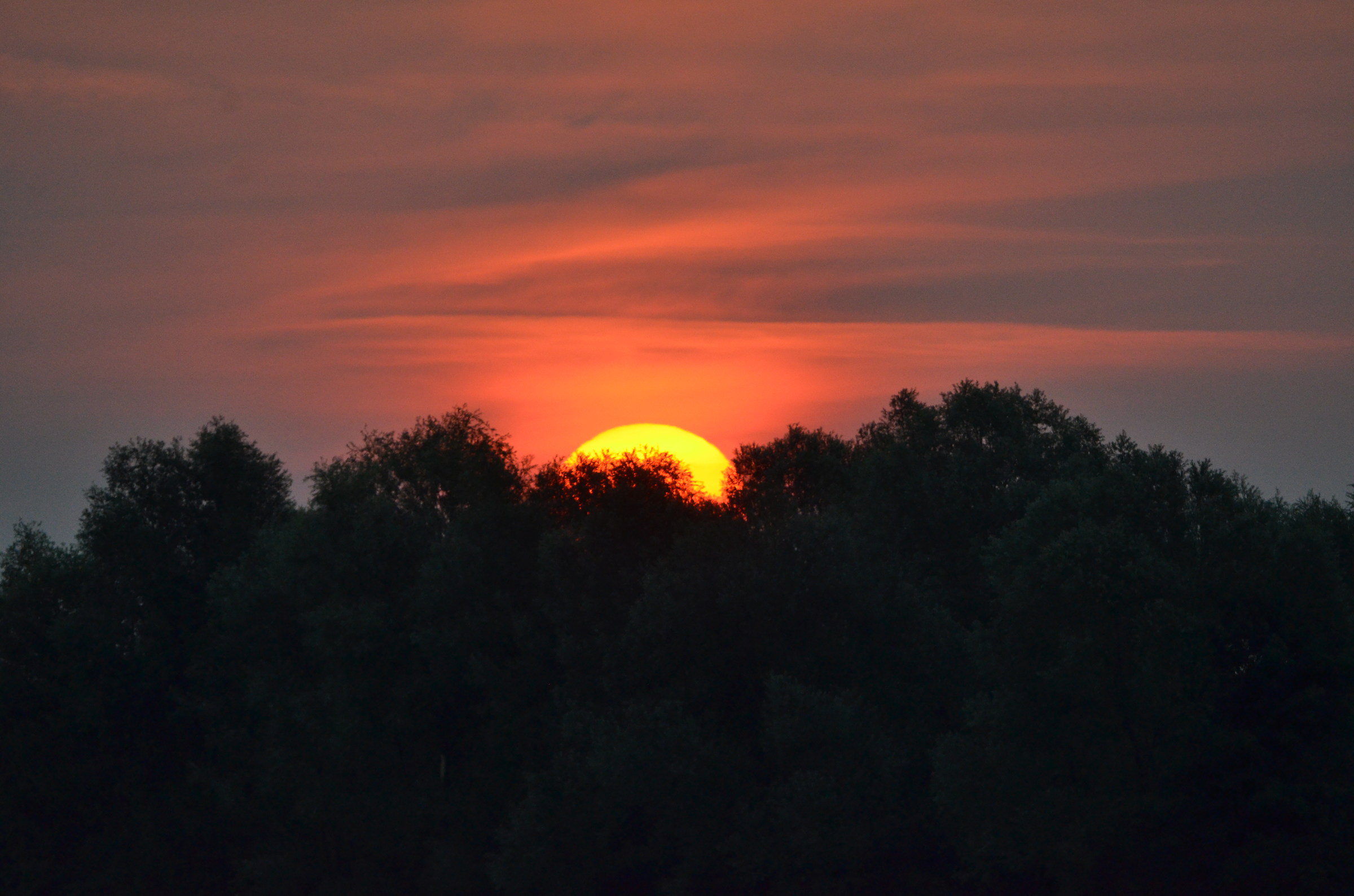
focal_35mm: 570
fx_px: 21391
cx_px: 677
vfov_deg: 2.4
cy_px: 448
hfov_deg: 3.6
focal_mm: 380
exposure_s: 1/1250
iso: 1600
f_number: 6.3
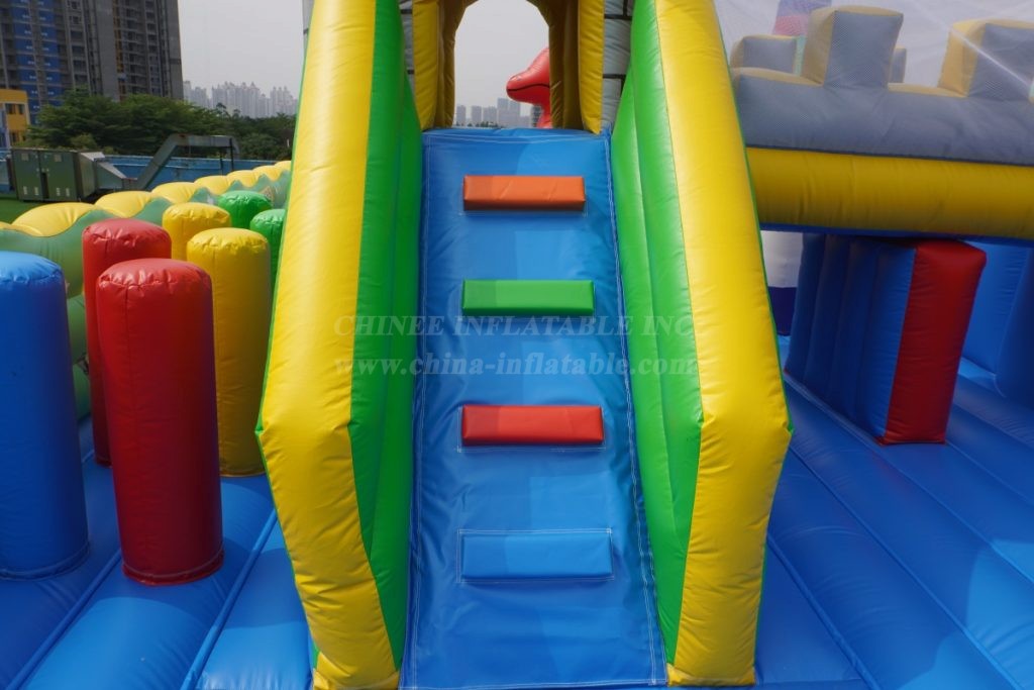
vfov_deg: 53.1
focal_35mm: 24
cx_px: 517
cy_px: 345
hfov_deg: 73.7
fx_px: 689
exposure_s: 1/400
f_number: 8
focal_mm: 16
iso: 100
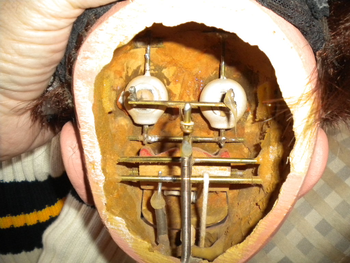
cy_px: 132
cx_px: 175
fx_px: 354
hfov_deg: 52.6
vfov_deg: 40.7
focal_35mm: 35
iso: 400
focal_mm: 6.3
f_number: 3.1
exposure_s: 1/30
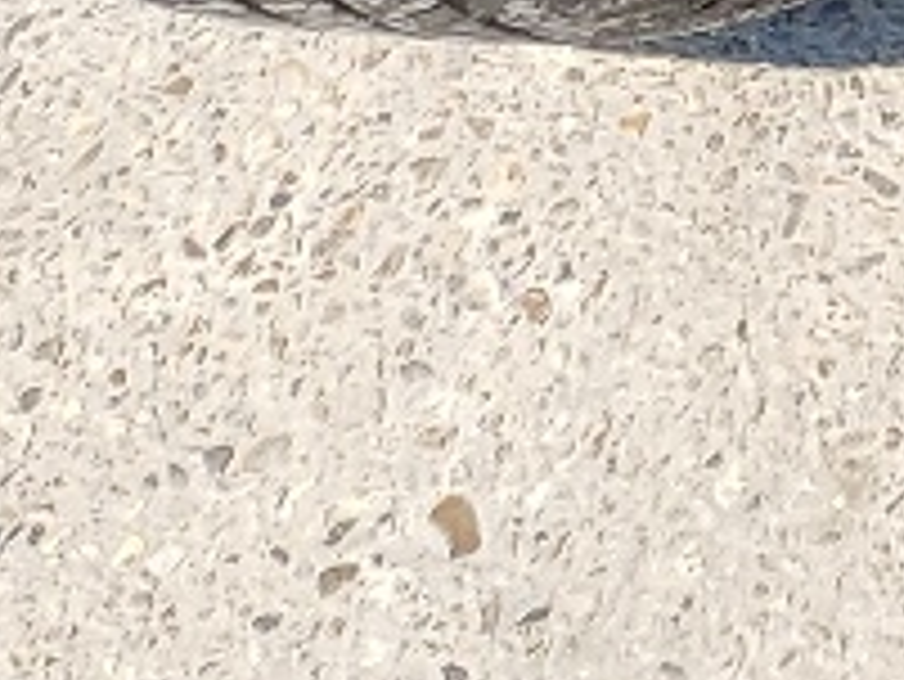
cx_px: 3153
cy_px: -1990
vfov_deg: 6.1
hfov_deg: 7.7
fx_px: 5409
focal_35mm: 207
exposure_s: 1/1667
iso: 50
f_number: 1.5
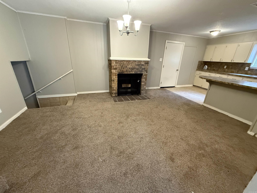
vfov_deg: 85.7
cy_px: 96
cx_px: 128
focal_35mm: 14
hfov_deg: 102.1
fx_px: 104
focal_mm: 2.22
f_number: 2.2
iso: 640
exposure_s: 1/60
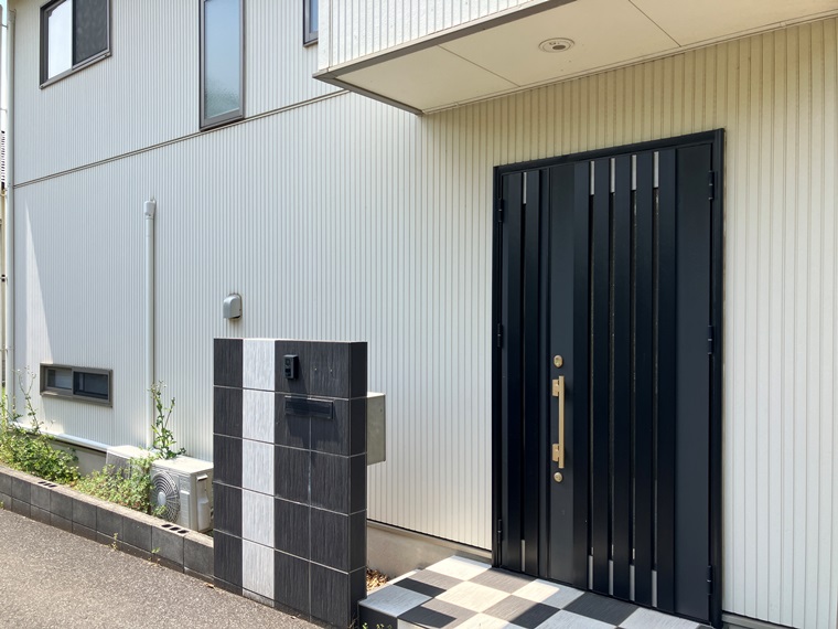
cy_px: 314
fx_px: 678
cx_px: 419
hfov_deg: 63.4
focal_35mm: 28
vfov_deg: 49.7
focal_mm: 3.99
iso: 32
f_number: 1.8
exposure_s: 1/934
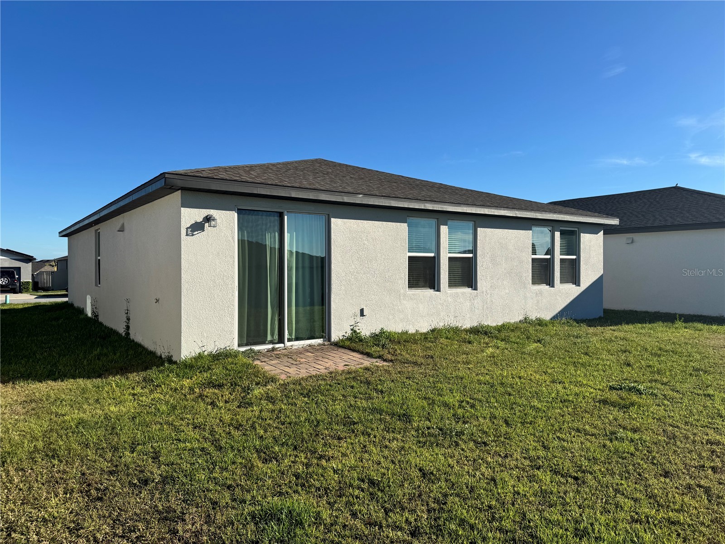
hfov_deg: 71.6
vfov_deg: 56.8
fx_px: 503
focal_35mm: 24
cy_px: 272
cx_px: 362
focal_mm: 6.76
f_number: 1.78
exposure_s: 1/5814
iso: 80
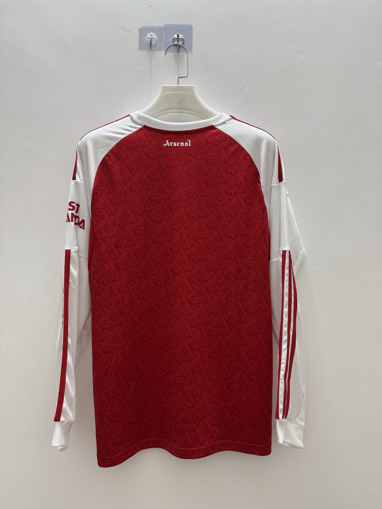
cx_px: 191
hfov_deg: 56.8
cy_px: 254
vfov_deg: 71.6
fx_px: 353
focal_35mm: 24
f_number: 1.78
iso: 125
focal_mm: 6.76
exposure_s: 1/50
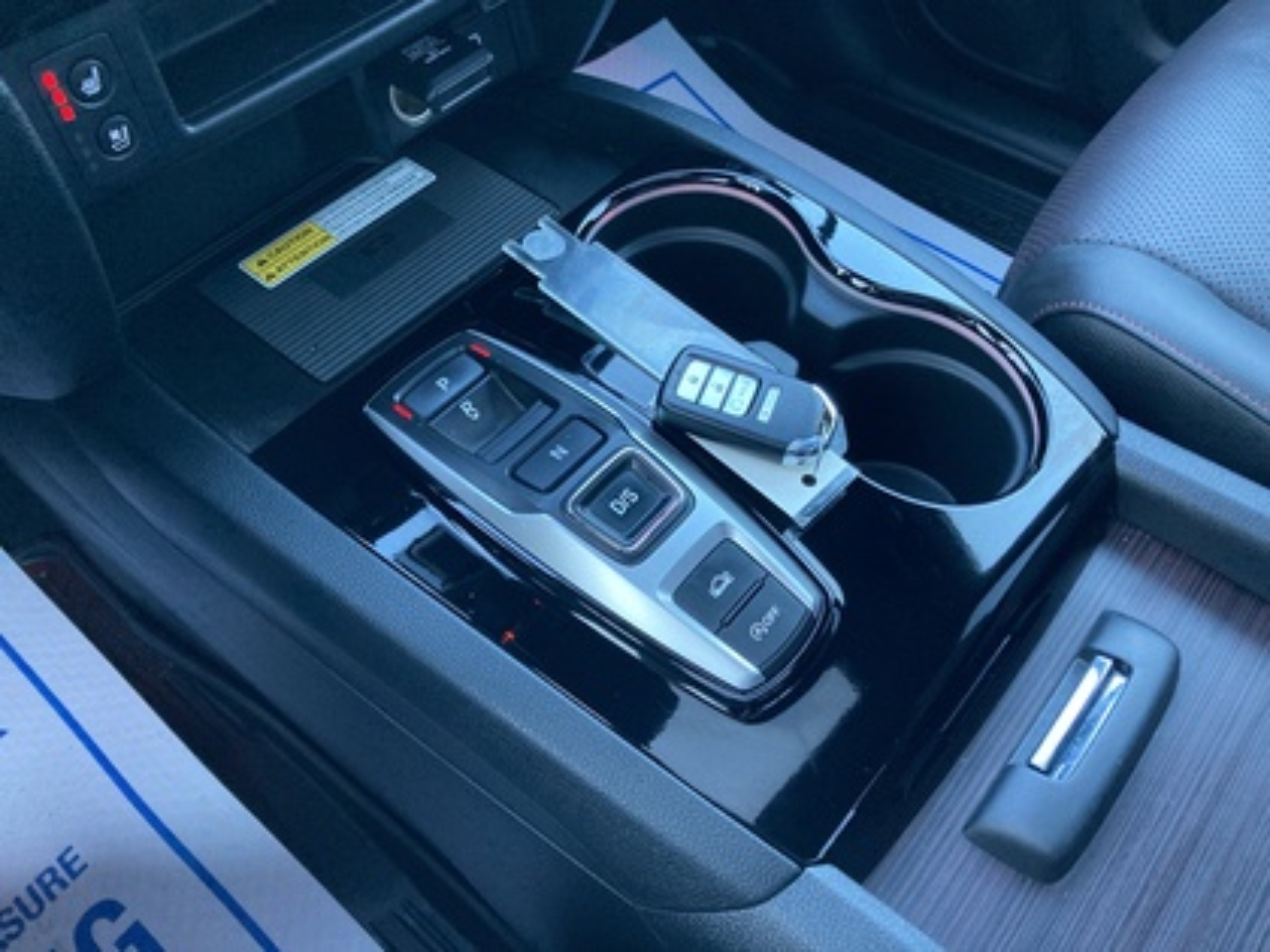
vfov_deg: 49.7
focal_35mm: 28
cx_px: 635
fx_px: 1027
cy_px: 476
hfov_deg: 63.4
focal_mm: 3.99
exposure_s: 1/40
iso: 400
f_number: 1.8
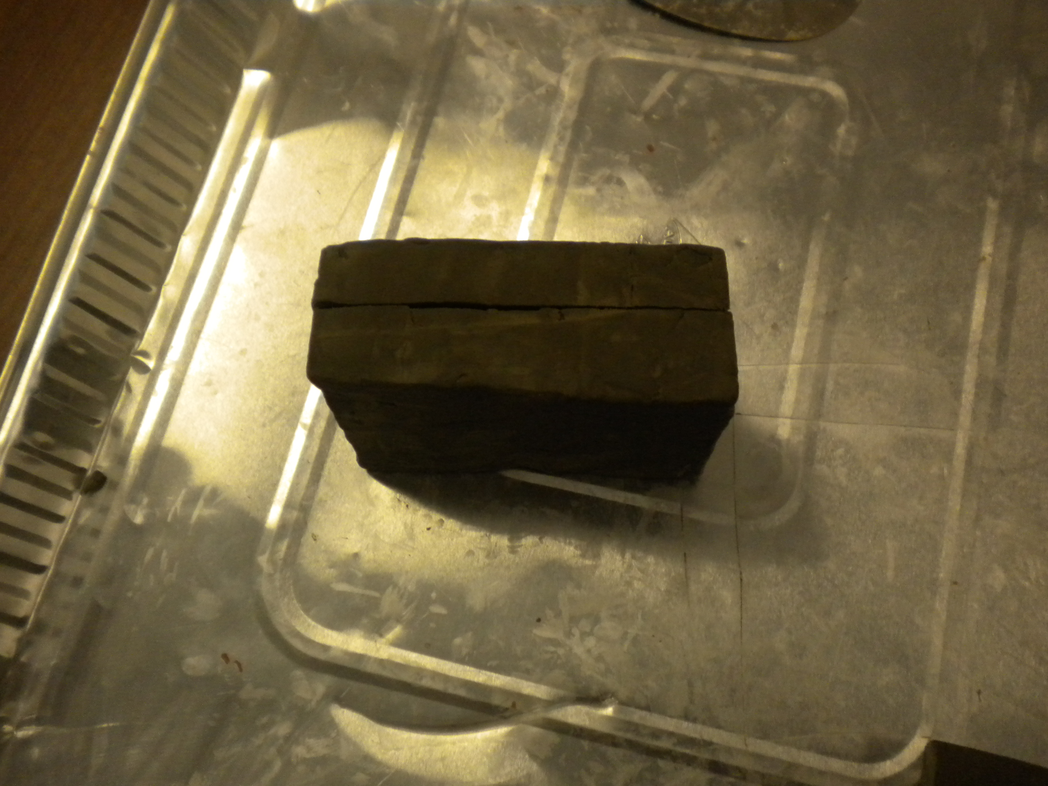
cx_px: 524
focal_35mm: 35
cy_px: 393
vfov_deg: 40.7
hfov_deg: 52.6
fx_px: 1060
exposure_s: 1/124
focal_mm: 6.3
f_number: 3.1
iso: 400
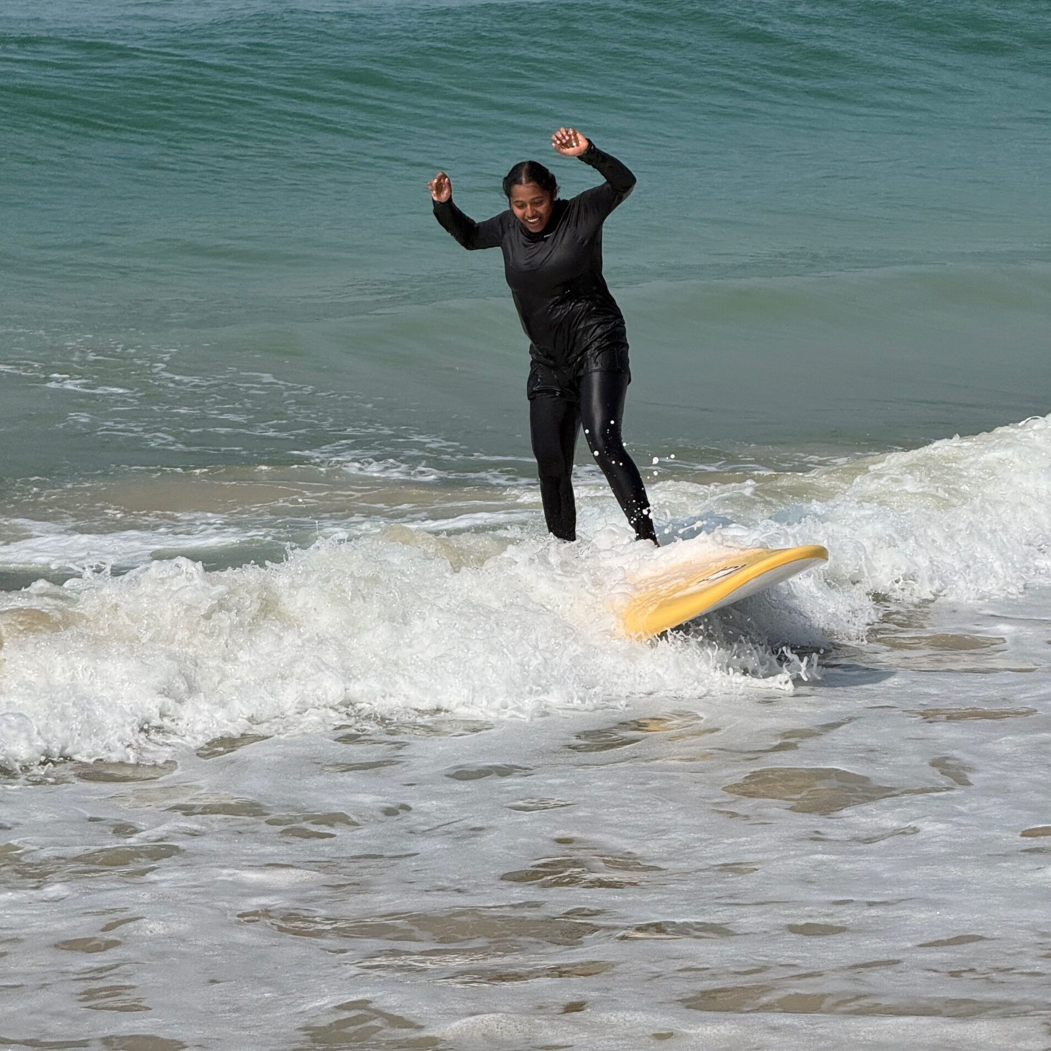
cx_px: 524
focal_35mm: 142
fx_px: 4878
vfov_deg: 12.3
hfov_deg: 12.3
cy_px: 388
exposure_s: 1/3344
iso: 64
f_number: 2.8
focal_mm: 15.66
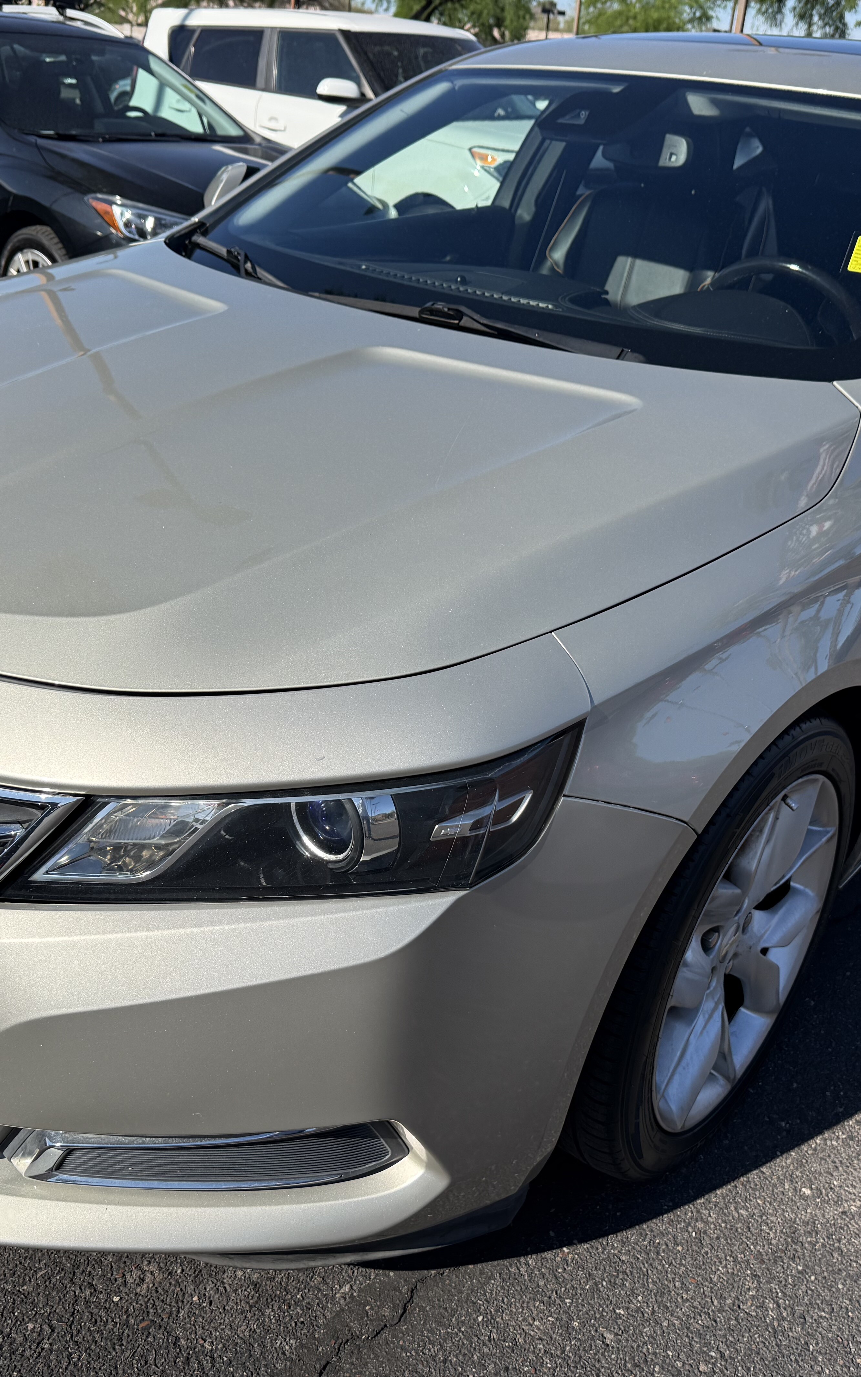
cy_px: 689
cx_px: 421
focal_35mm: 34
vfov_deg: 56.7
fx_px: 1277
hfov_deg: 37.3
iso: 125
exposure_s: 1/6711
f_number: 1.78
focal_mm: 6.76
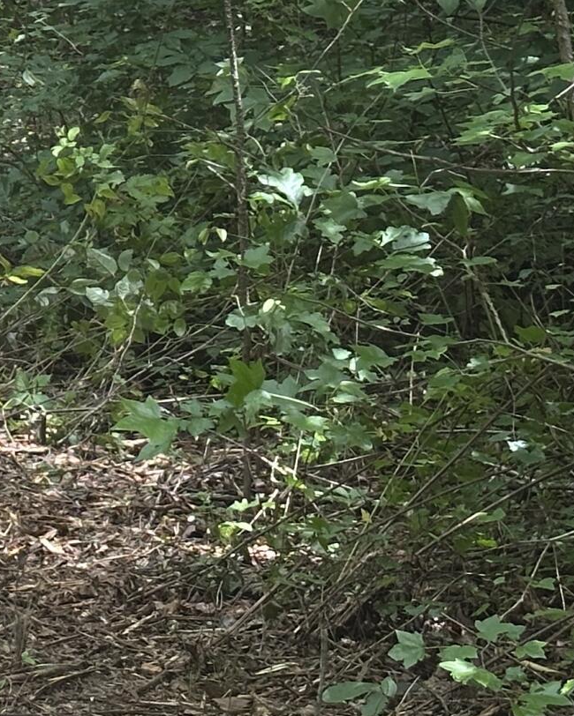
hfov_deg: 8.4
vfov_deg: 11.1
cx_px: -688
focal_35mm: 173
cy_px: 102
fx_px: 3672
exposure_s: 1/246
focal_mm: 6.86
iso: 64
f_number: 1.78
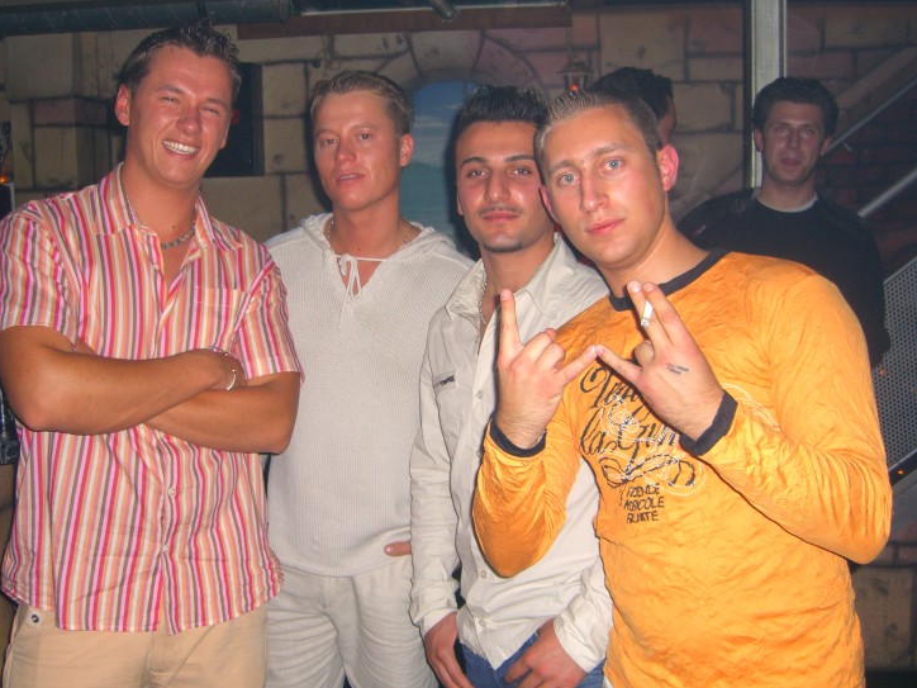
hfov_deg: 44.8
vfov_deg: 34.3
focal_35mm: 42
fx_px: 1113
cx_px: 422
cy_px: 337
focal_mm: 7.9
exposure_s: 1/60
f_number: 2.8
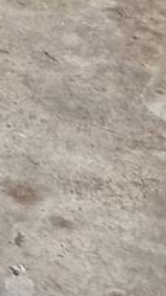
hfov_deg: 7.0
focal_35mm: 127
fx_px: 996
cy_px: -561
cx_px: -512
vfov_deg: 11.3
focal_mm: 2.22
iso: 160
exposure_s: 1/121
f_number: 2.2
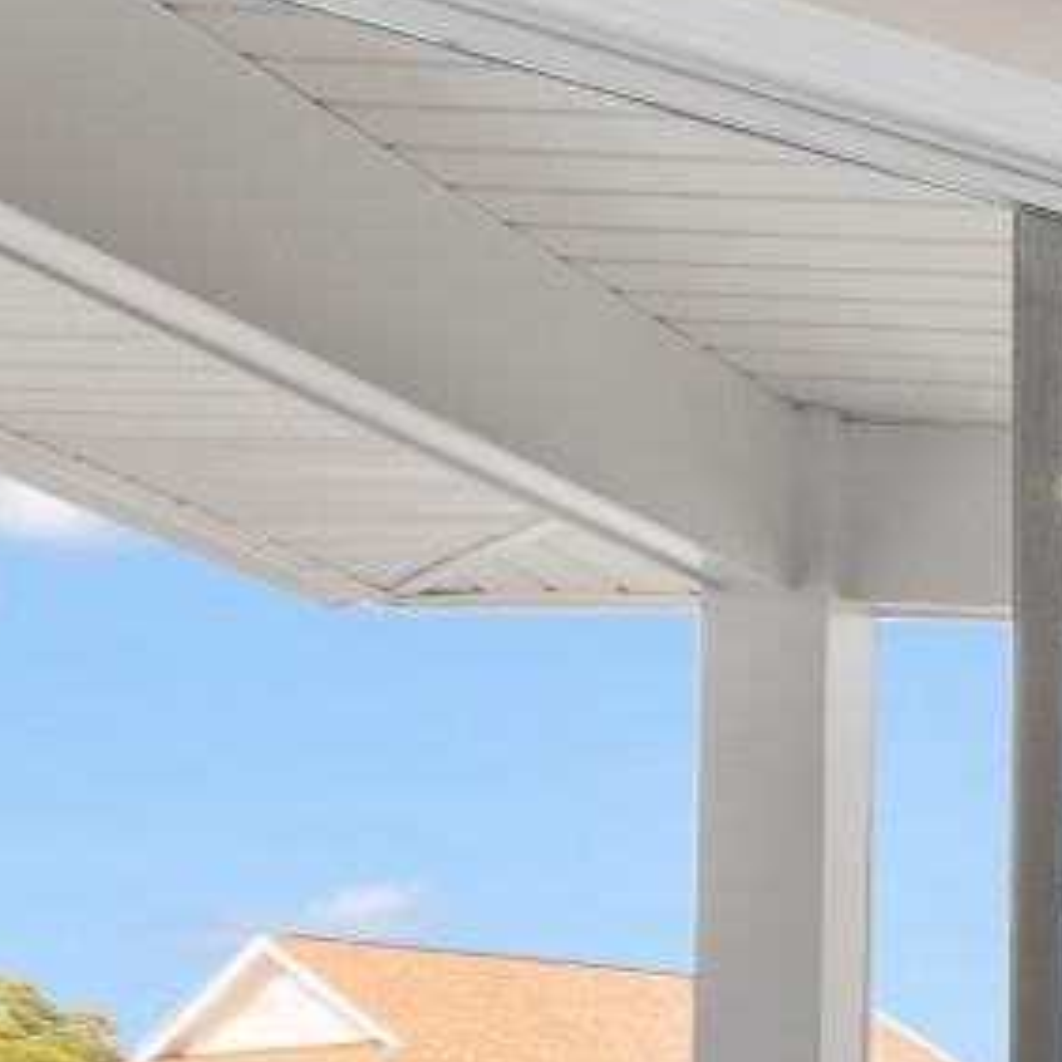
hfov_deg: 15.0
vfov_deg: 19.7
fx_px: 2881
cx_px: 2384
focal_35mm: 83
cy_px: 1269
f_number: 4.8
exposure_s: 1/10
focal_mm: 11.5
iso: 100
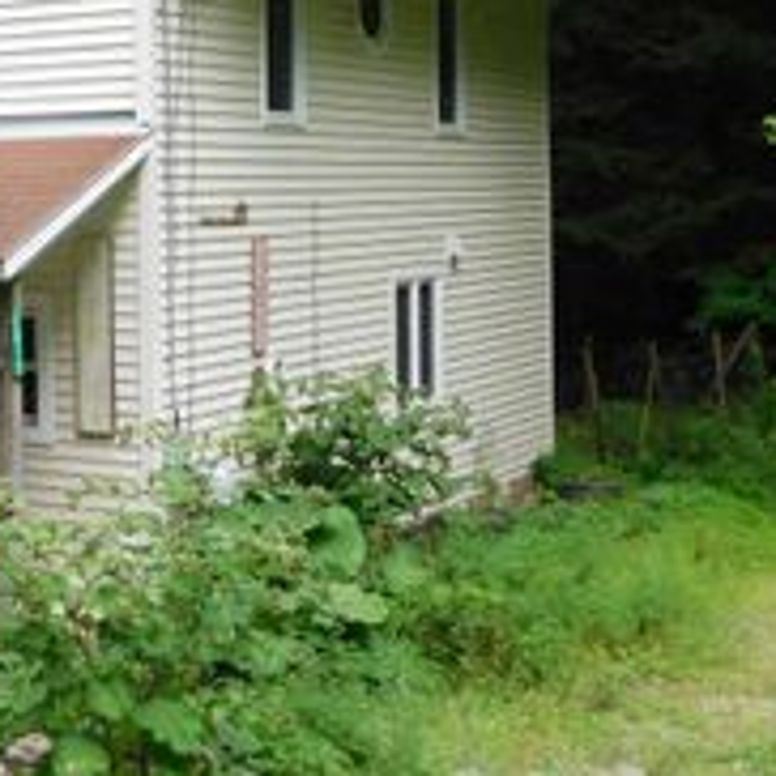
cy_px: 215
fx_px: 1851
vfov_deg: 23.5
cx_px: -149
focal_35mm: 73
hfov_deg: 21.9
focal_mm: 5.3
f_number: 3.2
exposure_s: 1/200
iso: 125
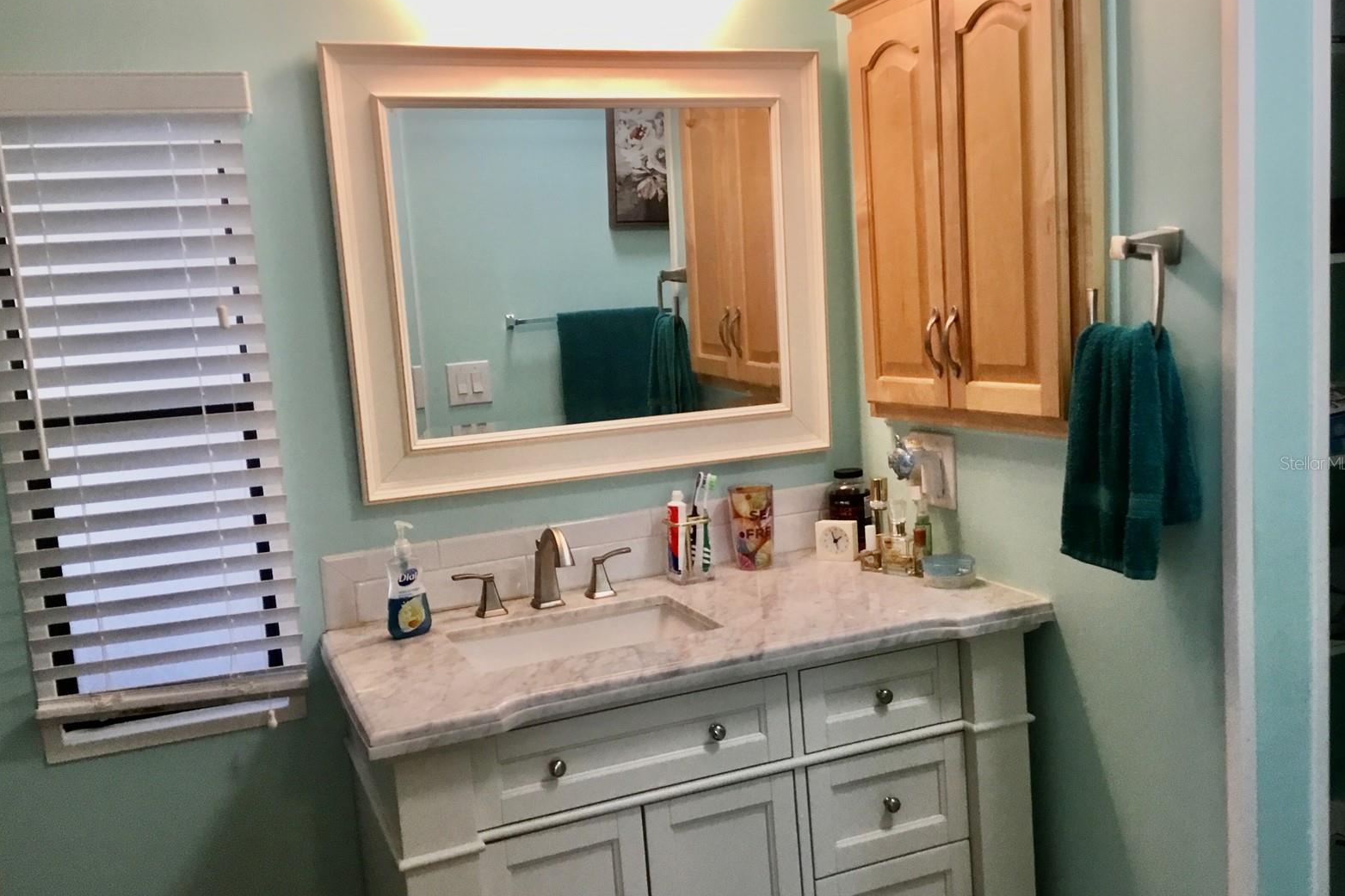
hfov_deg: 57.2
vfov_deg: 40.0
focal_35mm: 33
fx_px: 1233
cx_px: 673
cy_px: 463
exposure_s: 1/30
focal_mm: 3.3
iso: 40
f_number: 2.4
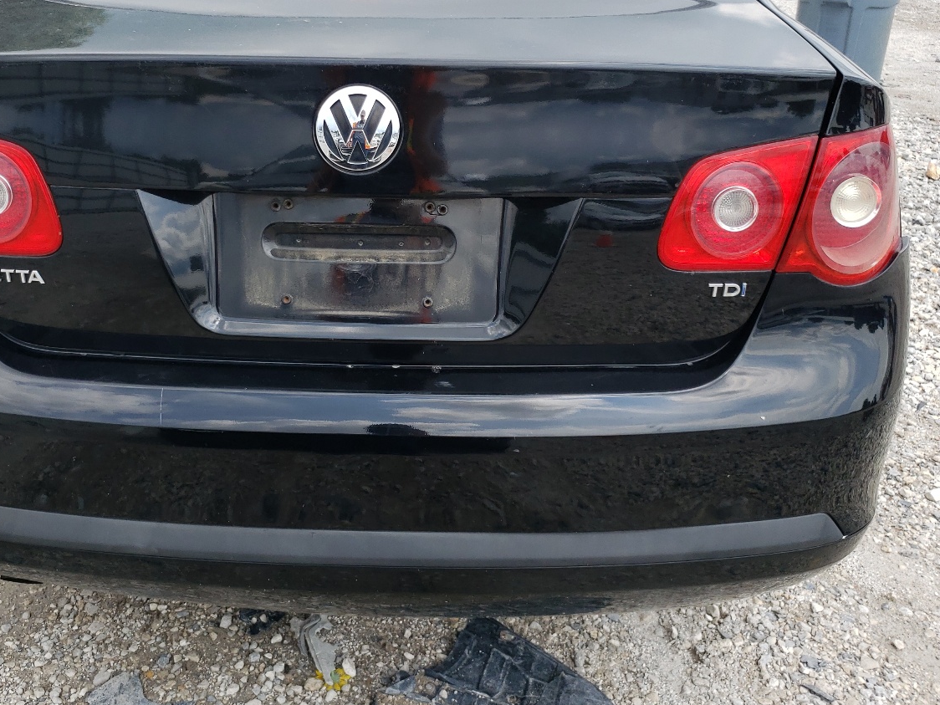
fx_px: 1005
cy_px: 233
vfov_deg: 38.2
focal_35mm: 37
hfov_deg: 49.5
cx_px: 338
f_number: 1.5
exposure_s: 1/1429
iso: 50
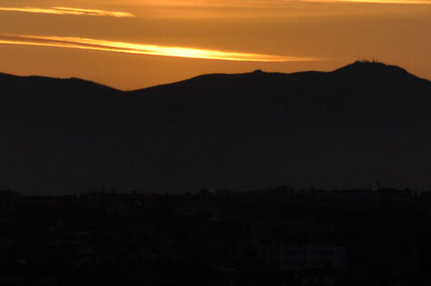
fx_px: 6821
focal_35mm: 571
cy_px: -87
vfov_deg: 2.4
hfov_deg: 3.6
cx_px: 130
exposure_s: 1/2000
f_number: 5.3
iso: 200
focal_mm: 75
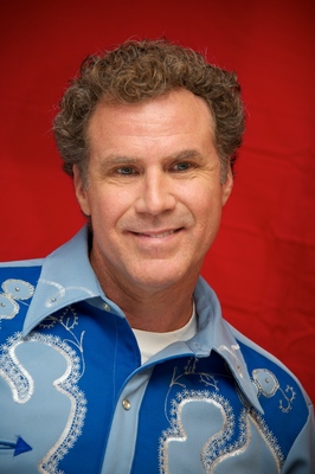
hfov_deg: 6.9
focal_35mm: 200
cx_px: 158
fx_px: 2629
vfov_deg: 10.3
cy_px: 237
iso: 640
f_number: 5.6
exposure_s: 1/60
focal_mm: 200
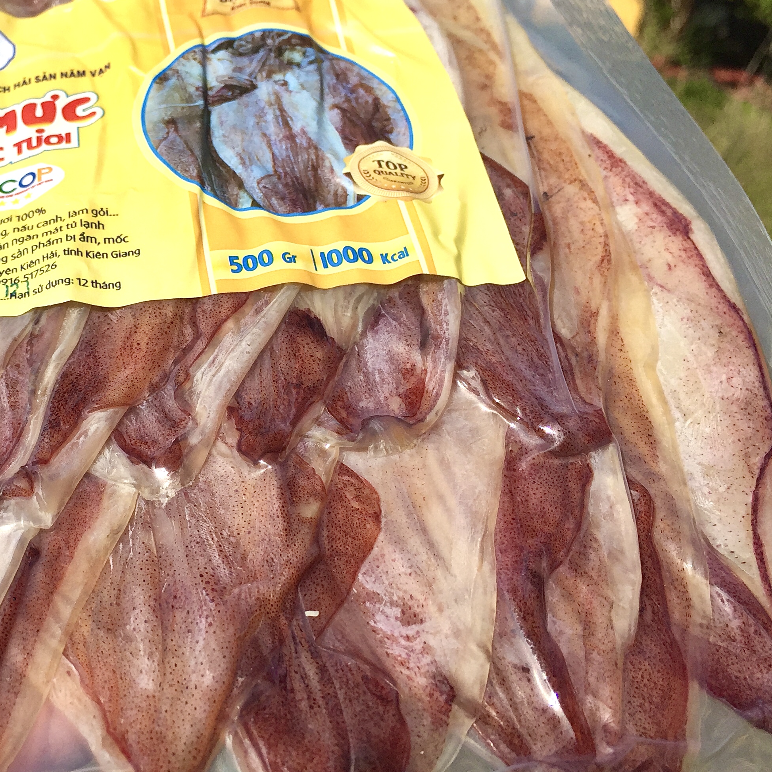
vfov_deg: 39.1
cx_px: 164
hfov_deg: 37.9
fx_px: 1085
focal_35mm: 43
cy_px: 425
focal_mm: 4.15
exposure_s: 1/4950
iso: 32
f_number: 2.2
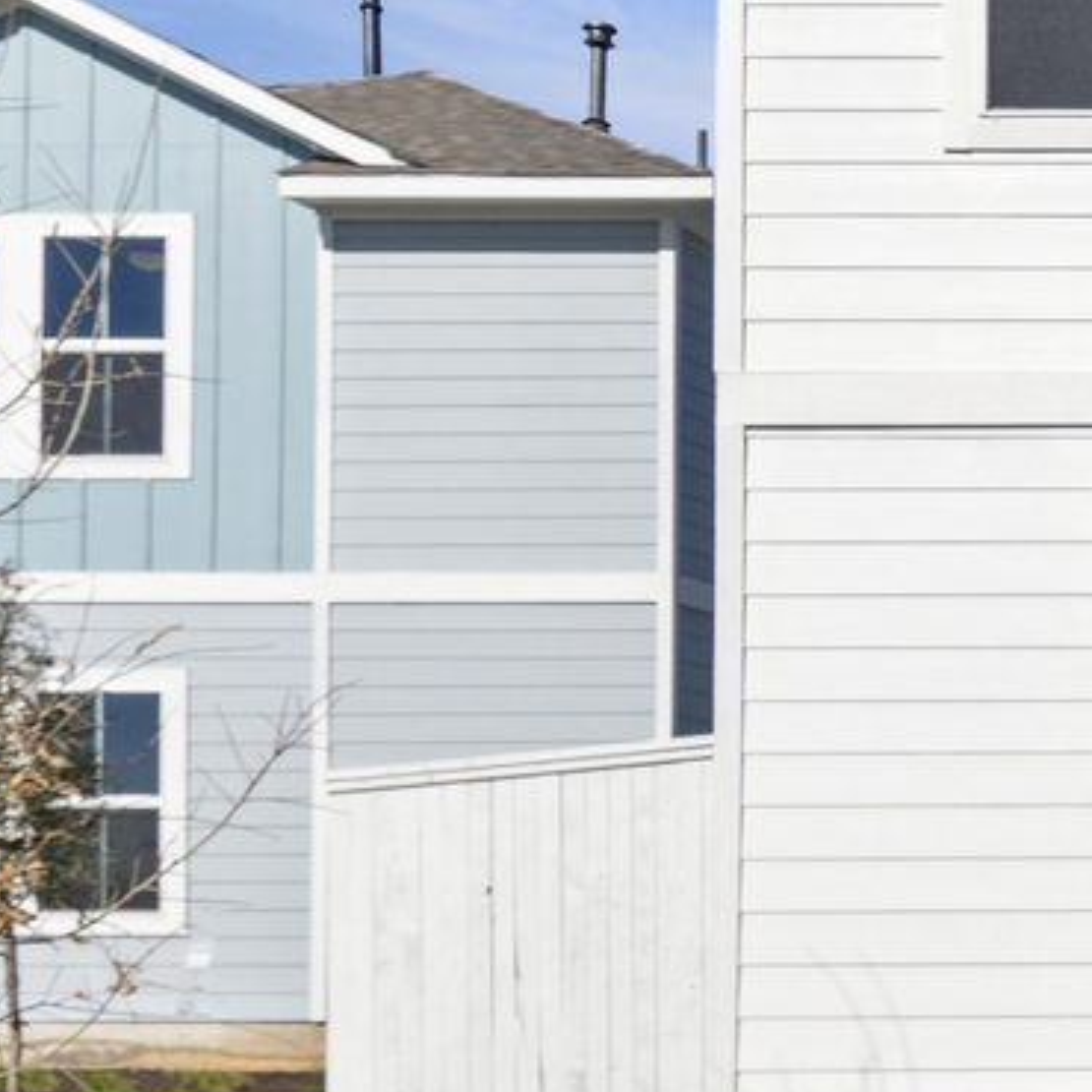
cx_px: 1741
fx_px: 4783
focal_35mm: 134
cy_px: 127
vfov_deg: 12.9
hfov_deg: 12.3
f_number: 8
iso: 400
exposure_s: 1/800
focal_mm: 24
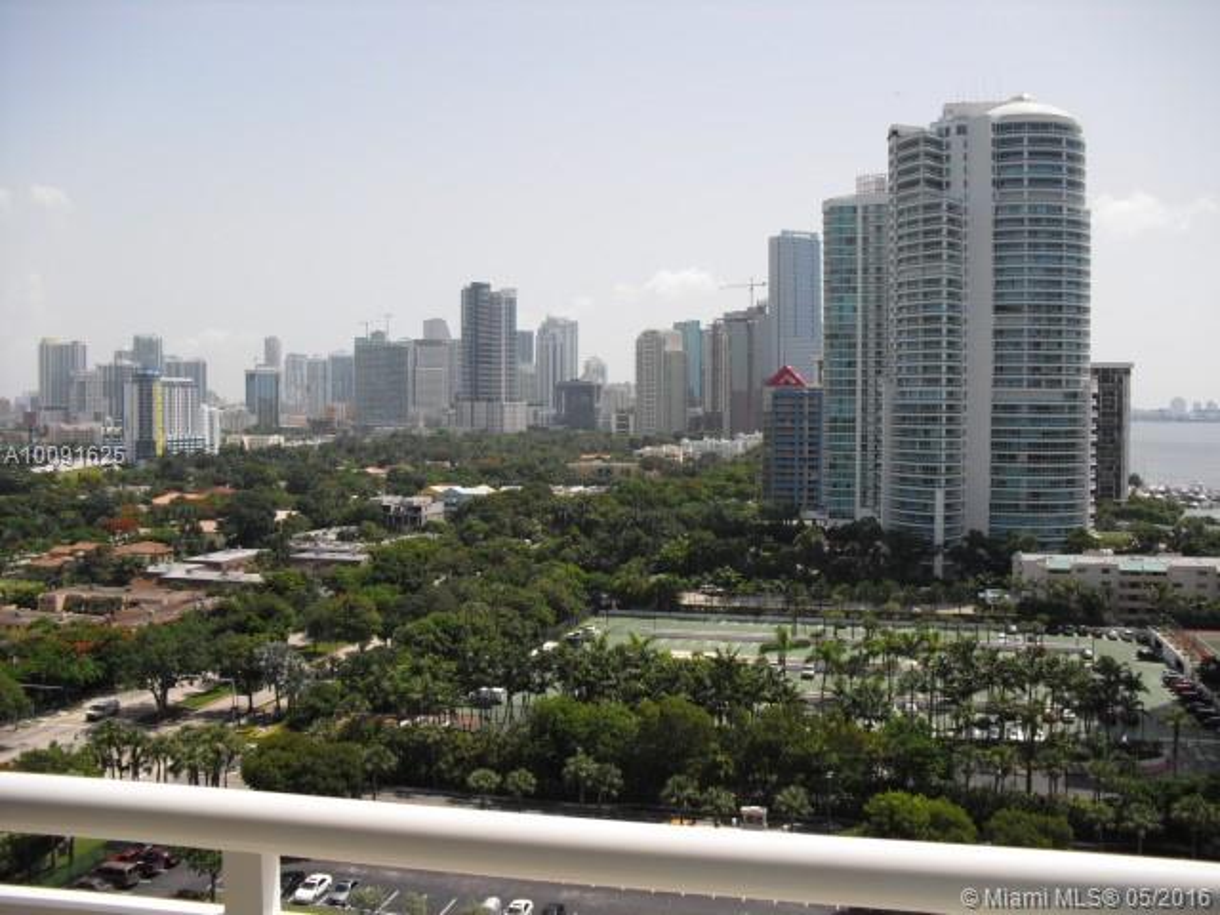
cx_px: 610
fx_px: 1269
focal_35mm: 36
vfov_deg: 39.7
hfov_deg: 51.4
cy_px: 458
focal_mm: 6.3
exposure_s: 1/160
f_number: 7.8
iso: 64
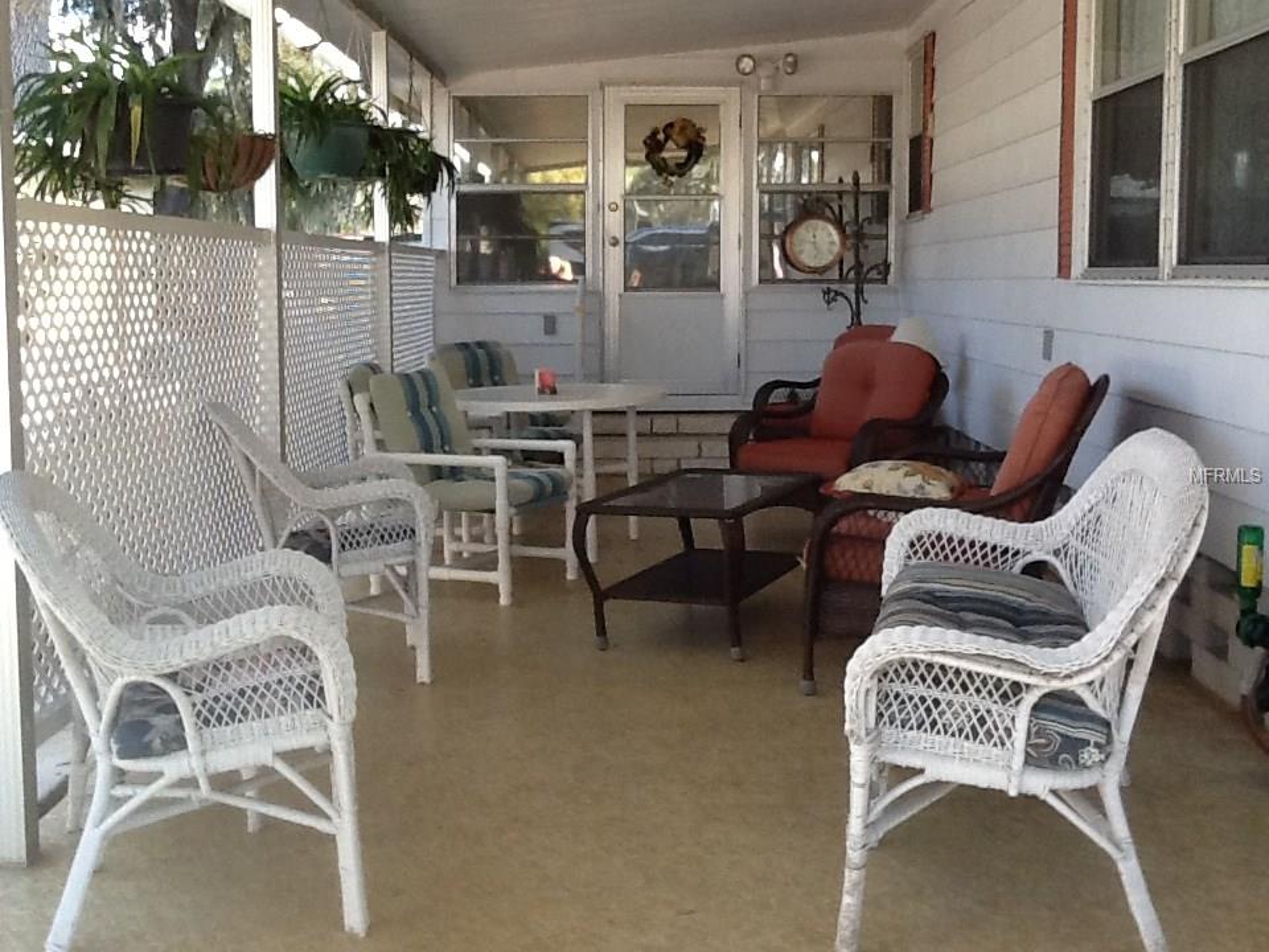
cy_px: 476
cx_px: 634
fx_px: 1613
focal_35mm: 44
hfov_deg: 42.9
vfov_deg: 32.9
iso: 64
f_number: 2.4
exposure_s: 1/120
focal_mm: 2.03
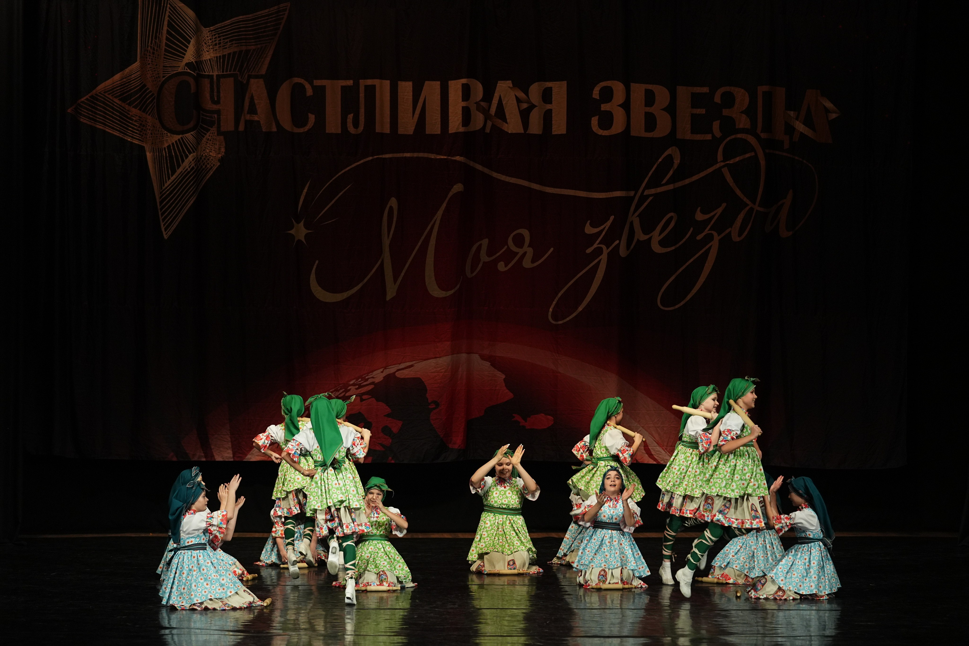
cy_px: 323
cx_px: 484
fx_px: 2988
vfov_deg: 12.3
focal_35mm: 111
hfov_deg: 18.4
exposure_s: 1/400
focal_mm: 111
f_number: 2.8
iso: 2500
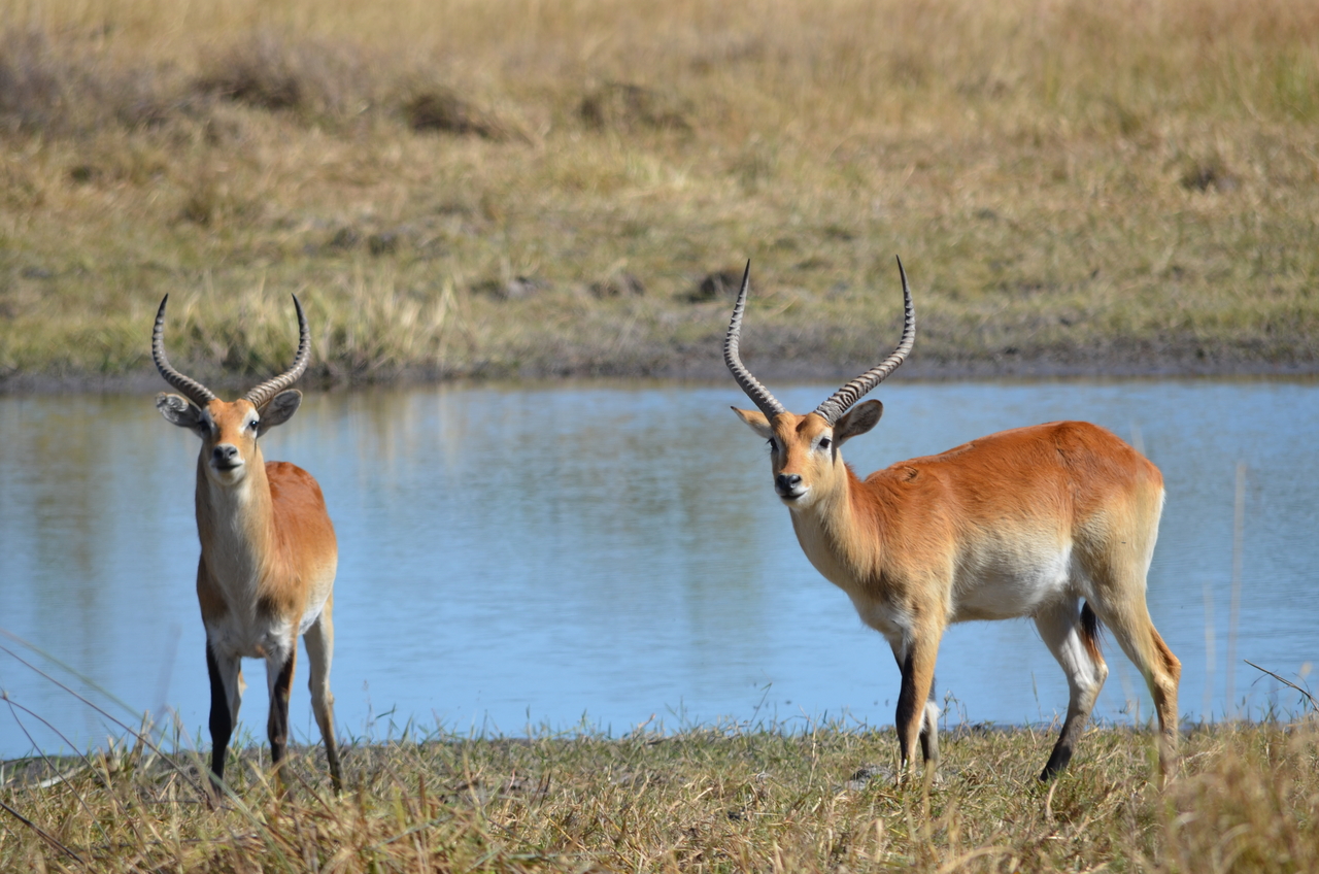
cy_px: 437
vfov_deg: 3.0
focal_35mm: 450
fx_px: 16455
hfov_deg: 4.6
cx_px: 660
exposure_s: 1/800
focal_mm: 300
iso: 200
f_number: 6.3
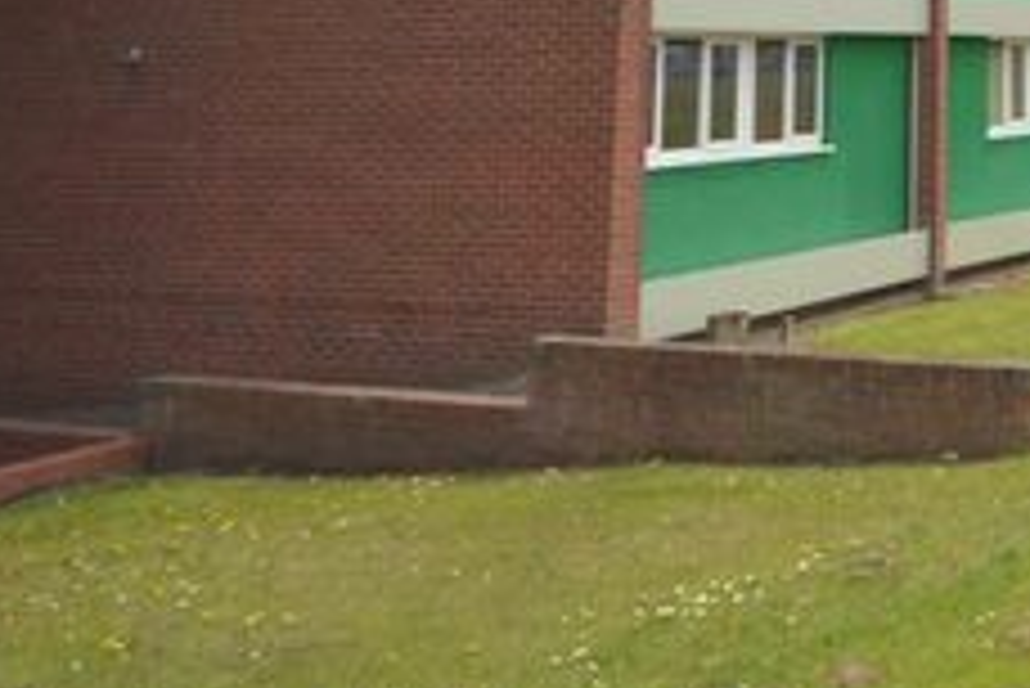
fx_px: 1704
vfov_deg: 20.2
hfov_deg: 30.6
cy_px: -283
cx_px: 1093
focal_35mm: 60
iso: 100
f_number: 7.1
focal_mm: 13
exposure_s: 1/200
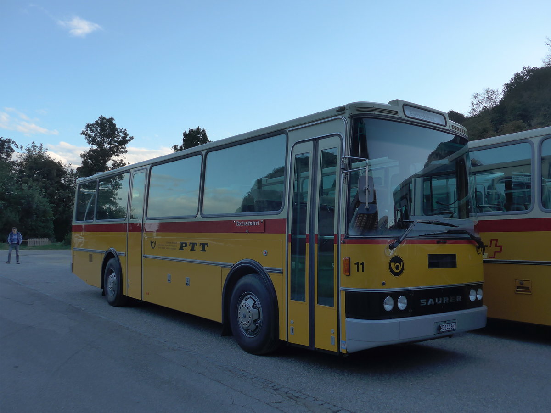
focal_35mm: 31
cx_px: 276
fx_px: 493
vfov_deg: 45.4
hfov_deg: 58.4
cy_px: 206
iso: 160
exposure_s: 1/640
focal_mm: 6.5
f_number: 2.8
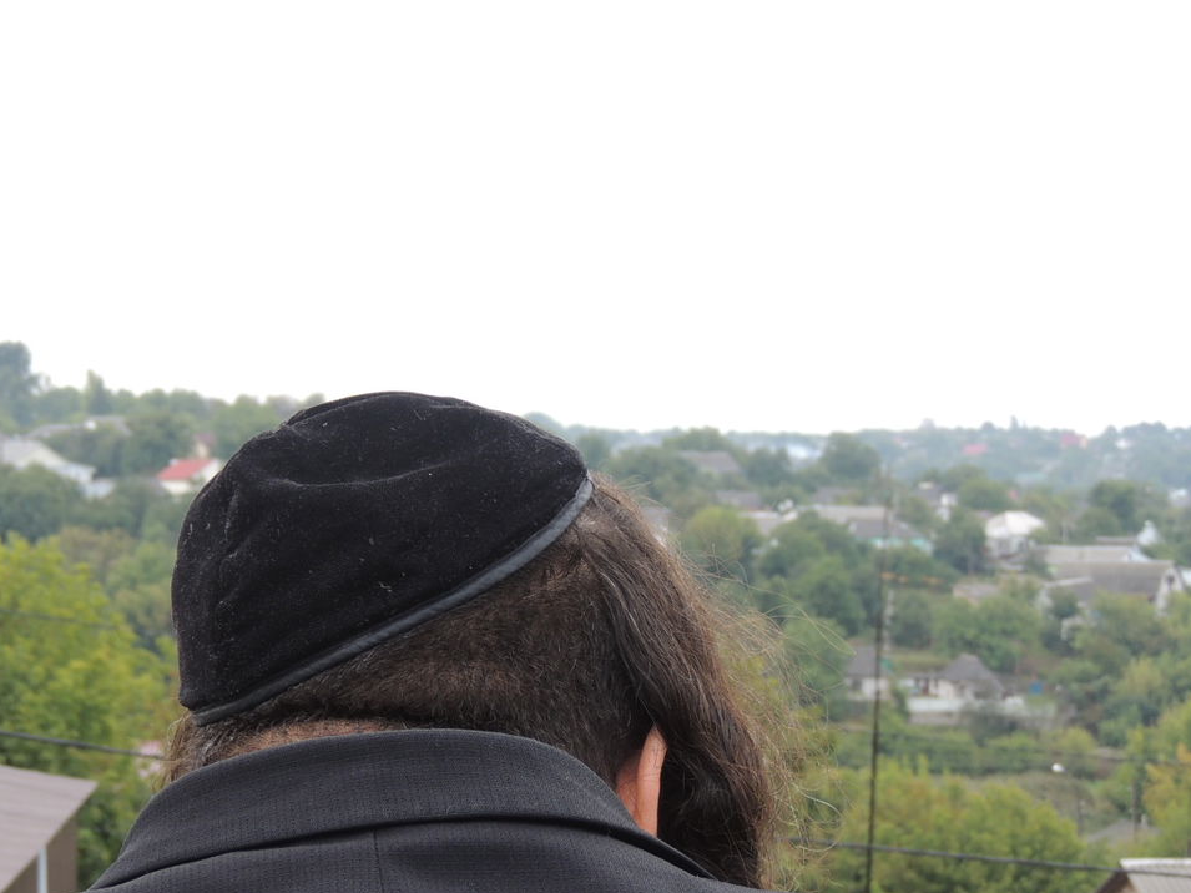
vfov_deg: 16.8
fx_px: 3027
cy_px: 526
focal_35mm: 88
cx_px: 384
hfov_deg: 22.2
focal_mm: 10.7
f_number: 3.7
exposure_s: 1/160
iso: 100
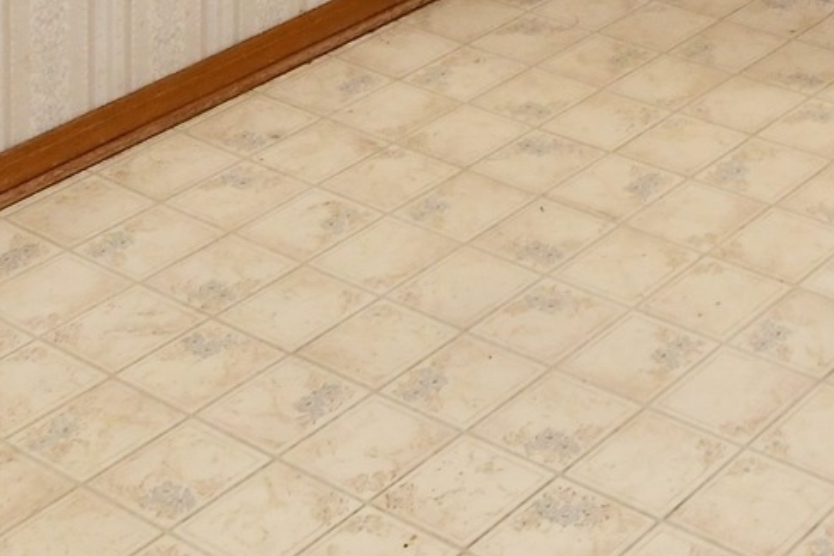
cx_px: 940
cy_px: -864
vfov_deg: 11.9
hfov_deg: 21.8
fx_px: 2039
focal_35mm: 88
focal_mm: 14
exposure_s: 1/60
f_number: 6.3
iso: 640
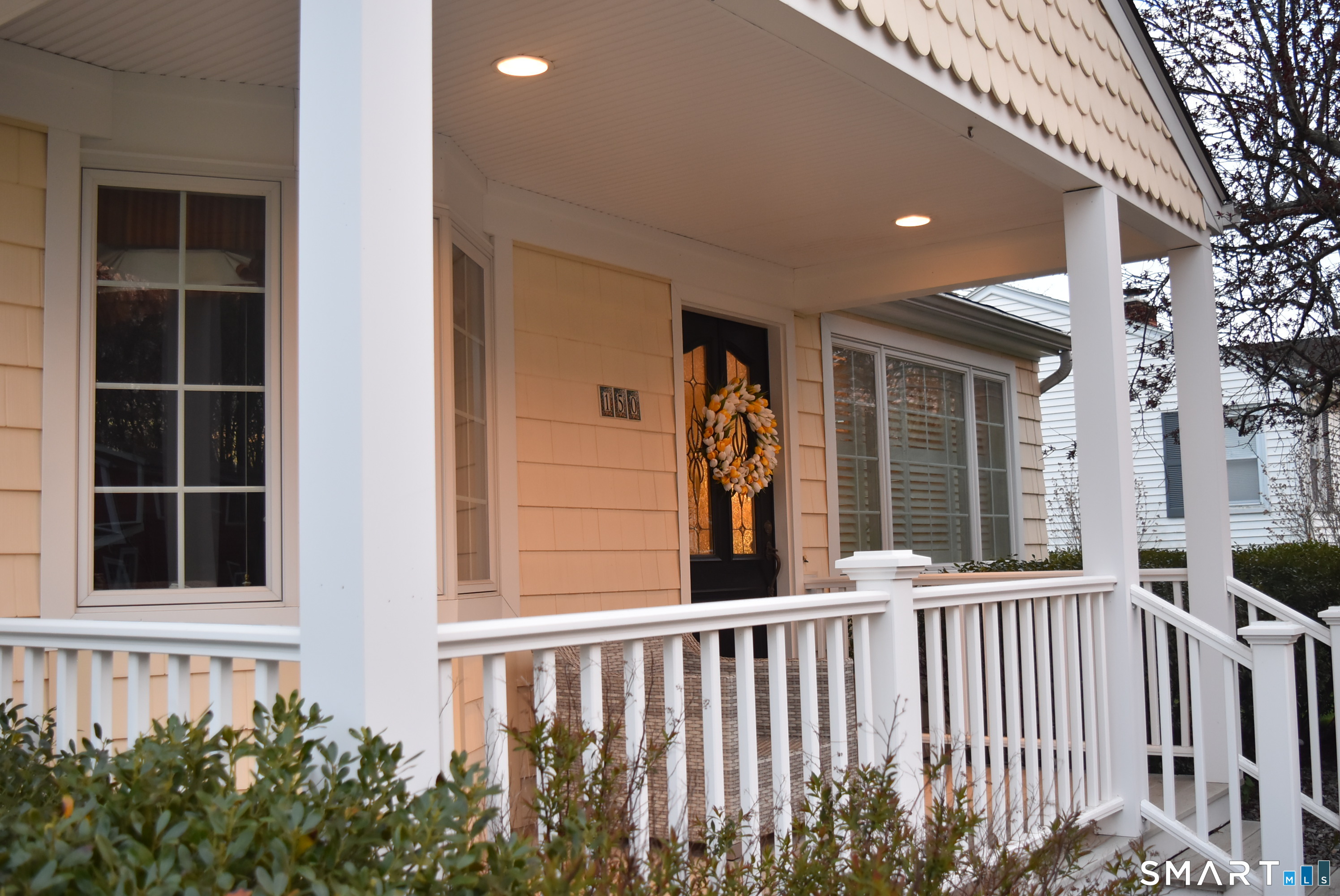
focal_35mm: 38
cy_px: 448
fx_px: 1397
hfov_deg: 51.2
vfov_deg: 35.6
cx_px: 670
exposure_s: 1/60
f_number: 4
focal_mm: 25
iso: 720
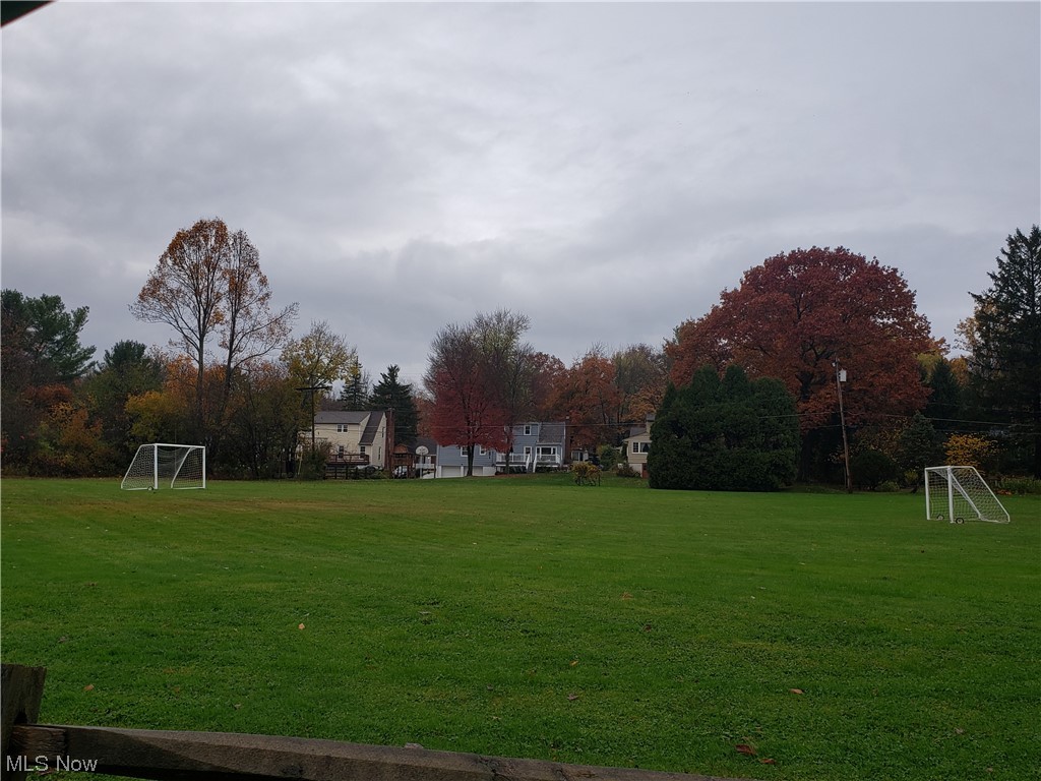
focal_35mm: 26
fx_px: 782
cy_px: 390
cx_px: 520
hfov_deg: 67.3
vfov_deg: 53.1
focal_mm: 4.3
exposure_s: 1/68
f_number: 2.4
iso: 50
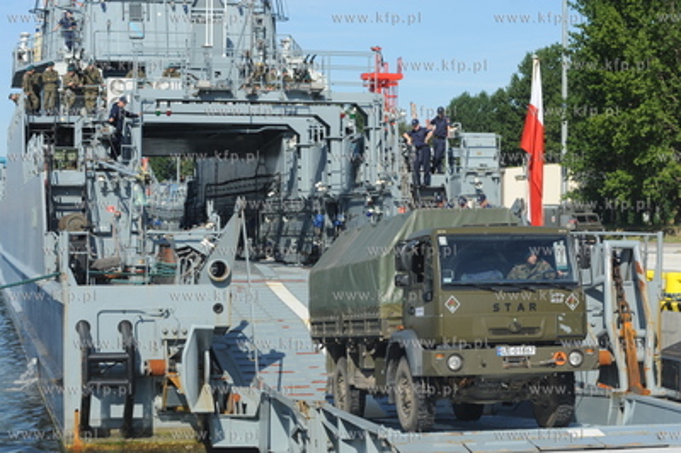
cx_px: 340
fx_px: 1512
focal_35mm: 80
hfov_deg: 25.4
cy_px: 226
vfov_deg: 17.0
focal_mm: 80
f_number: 8
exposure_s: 1/500
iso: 200
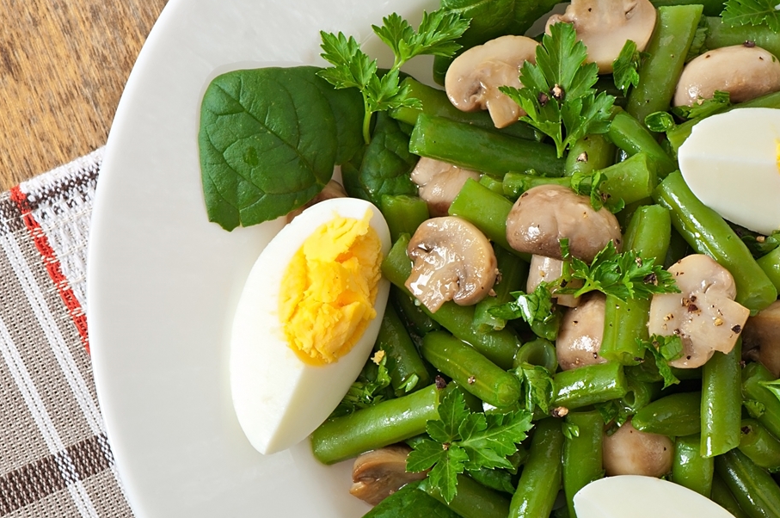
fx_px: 6012
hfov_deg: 7.4
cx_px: 460
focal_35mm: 278
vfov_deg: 4.9
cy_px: 310
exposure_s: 1/200
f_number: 13
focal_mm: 105
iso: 100
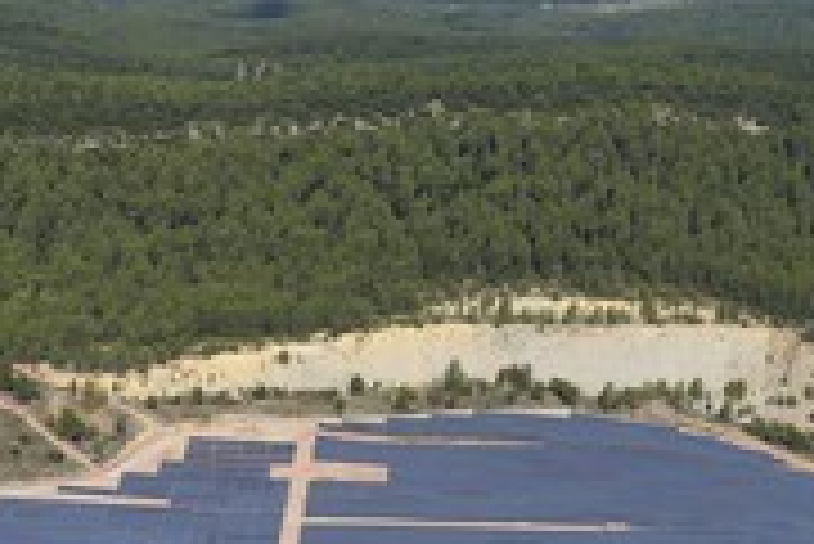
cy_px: 324
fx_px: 1991
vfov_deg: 15.6
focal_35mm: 88
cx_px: -81
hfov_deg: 21.9
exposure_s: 1/1600
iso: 400
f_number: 7.1
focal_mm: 38
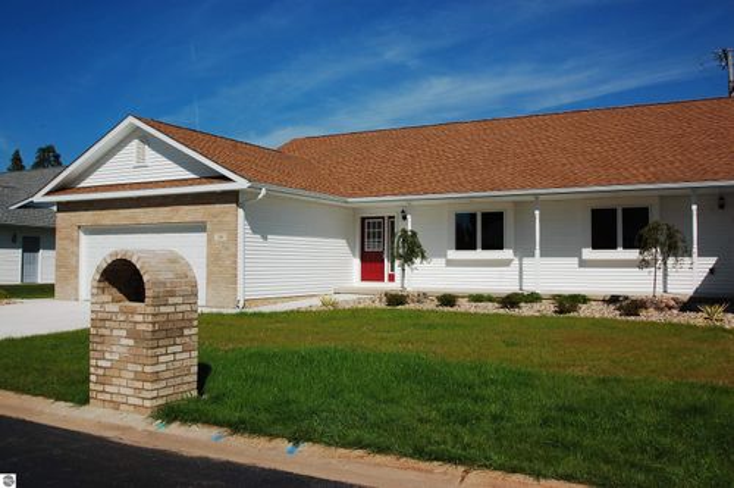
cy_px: 244
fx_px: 672
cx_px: 367
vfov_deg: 39.9
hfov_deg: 57.3
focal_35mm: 33
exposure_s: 1/500
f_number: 11
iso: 200
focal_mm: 22
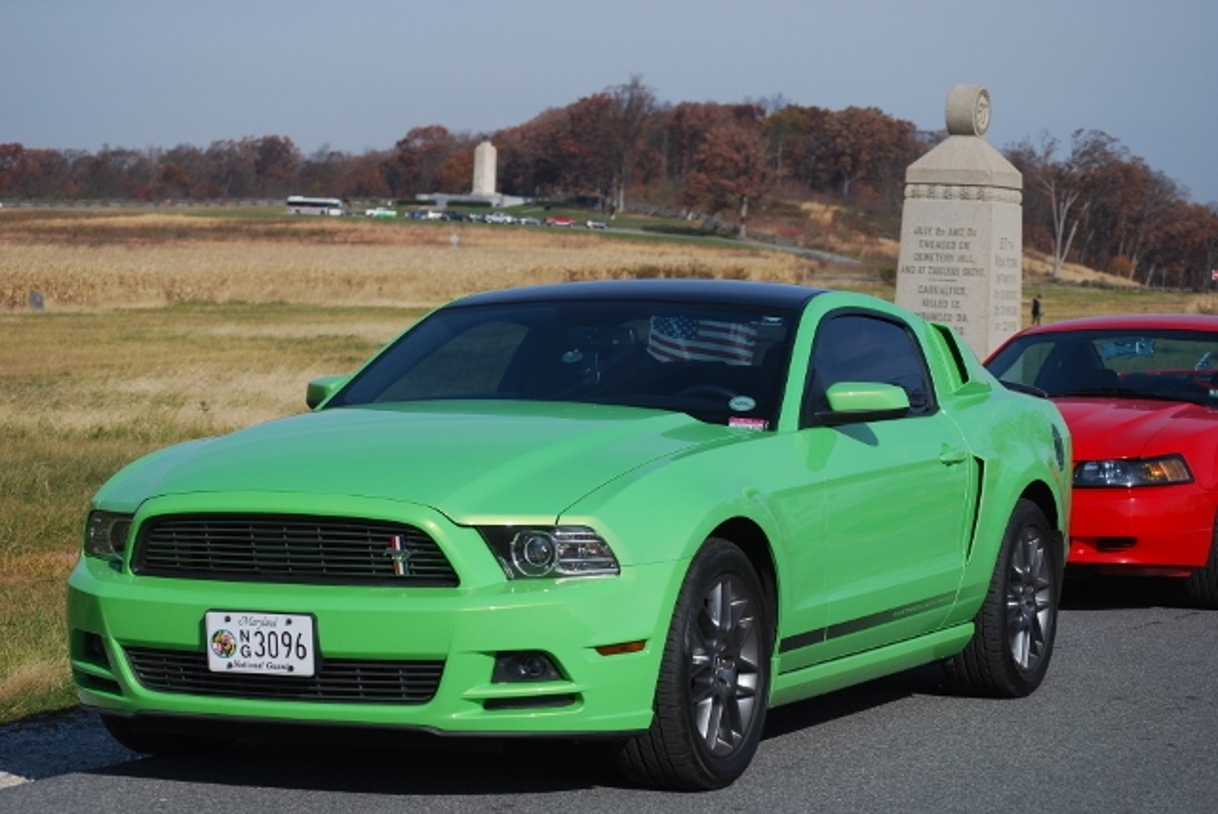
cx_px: 609
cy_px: 407
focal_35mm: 99
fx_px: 3352
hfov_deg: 20.6
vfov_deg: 13.9
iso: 100
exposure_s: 1/500
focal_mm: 66
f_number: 6.3
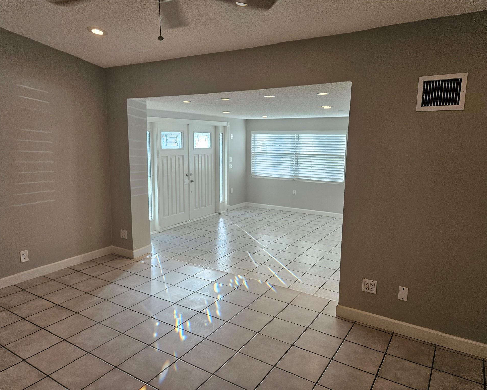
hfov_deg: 70.2
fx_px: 346
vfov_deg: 58.8
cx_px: 233
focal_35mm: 24
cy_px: 195
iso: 100
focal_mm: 5.4
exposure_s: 1/120
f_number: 1.8
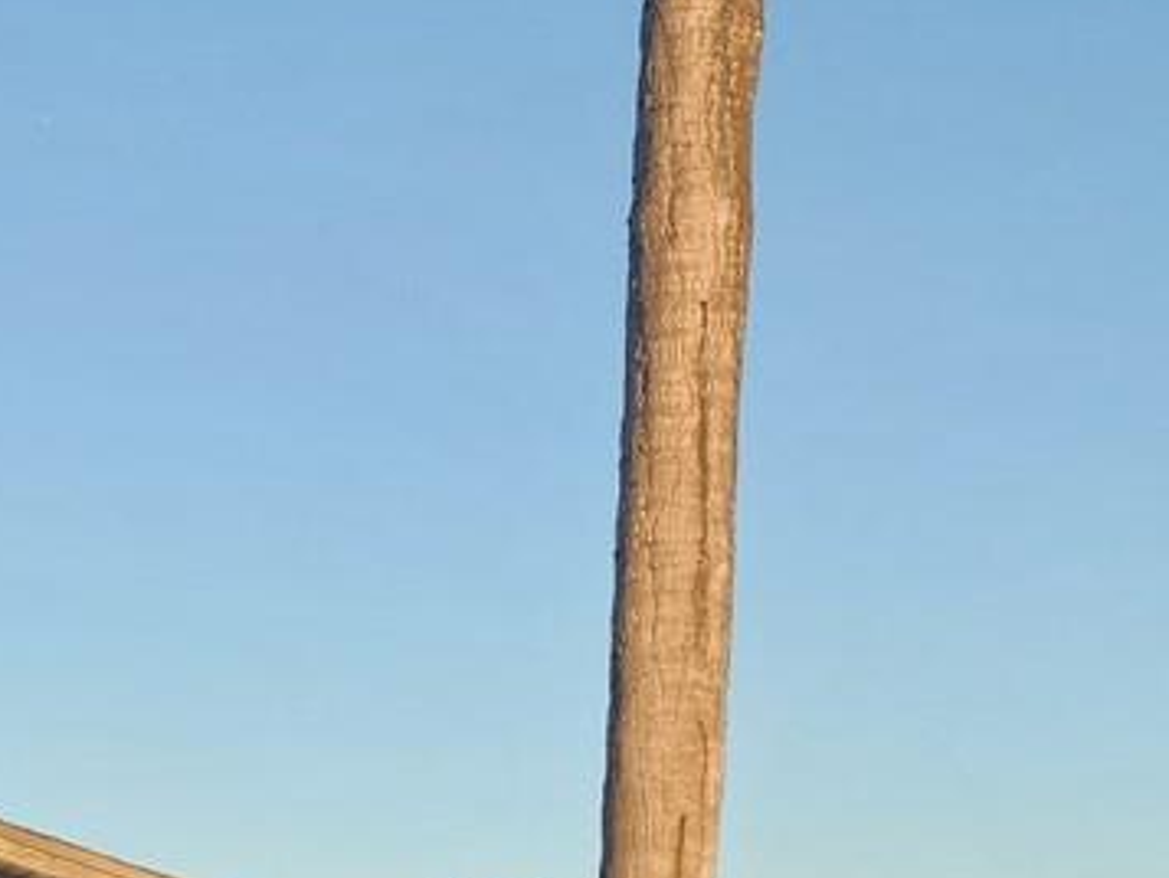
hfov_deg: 18.2
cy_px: 1559
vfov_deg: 13.1
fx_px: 3480
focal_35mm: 103
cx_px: -180
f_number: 1.8
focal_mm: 6.4
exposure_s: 1/334
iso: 12
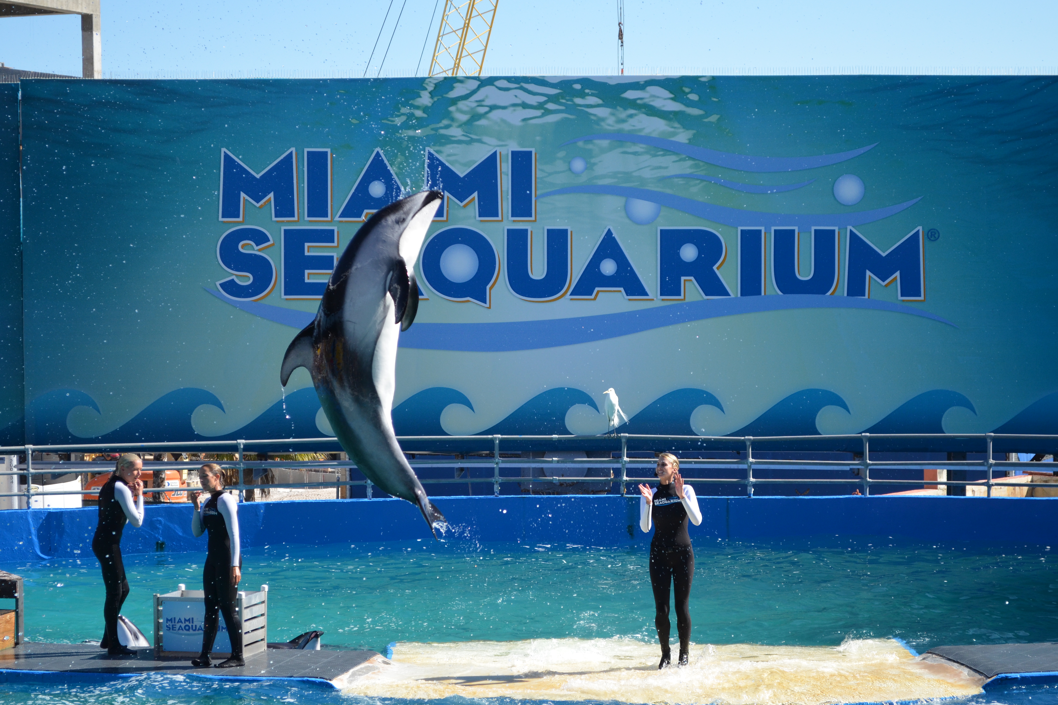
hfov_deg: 22.7
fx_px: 2631
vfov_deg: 15.3
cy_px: 351
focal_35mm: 90
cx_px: 567
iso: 400
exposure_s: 1/1000
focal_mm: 55
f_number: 5.6
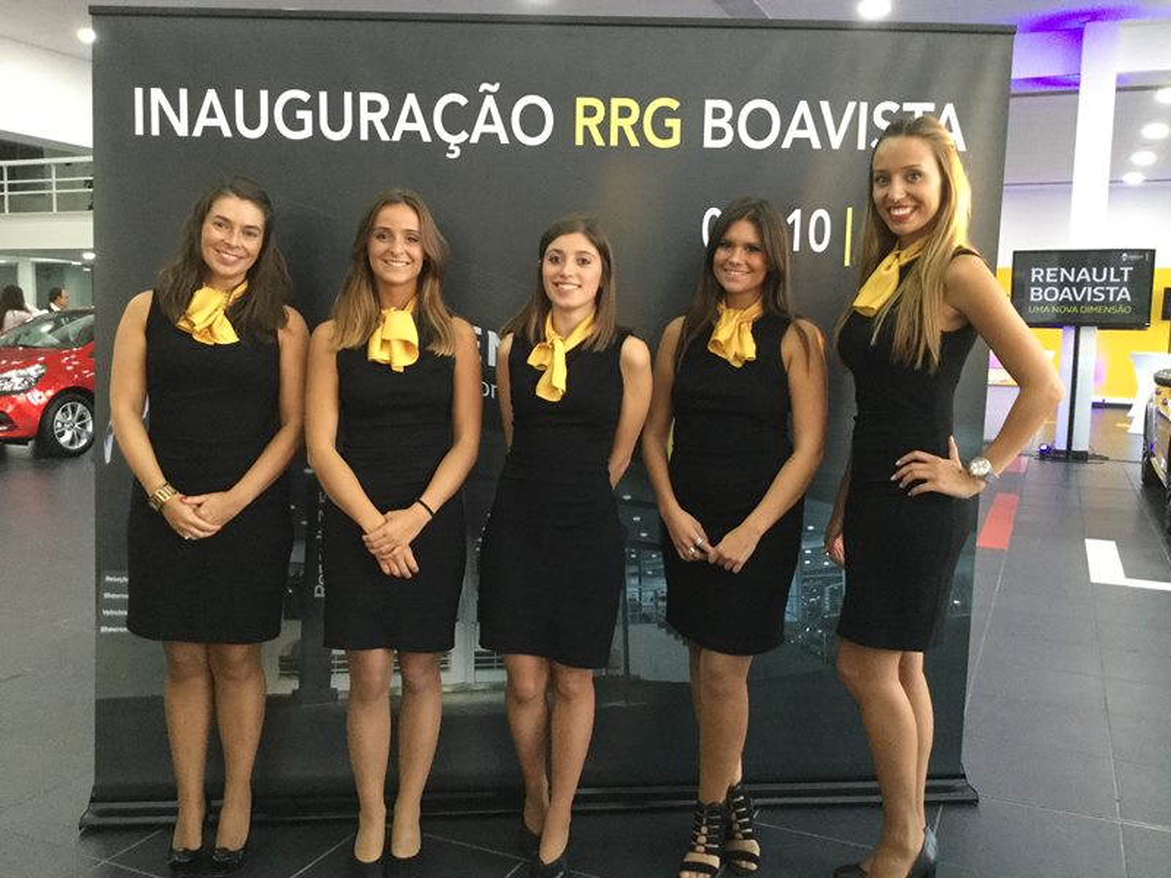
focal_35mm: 31
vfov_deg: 45.4
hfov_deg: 58.4
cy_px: 439
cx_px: 586
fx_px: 1049
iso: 200
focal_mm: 3.3
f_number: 2.4
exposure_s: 1/25
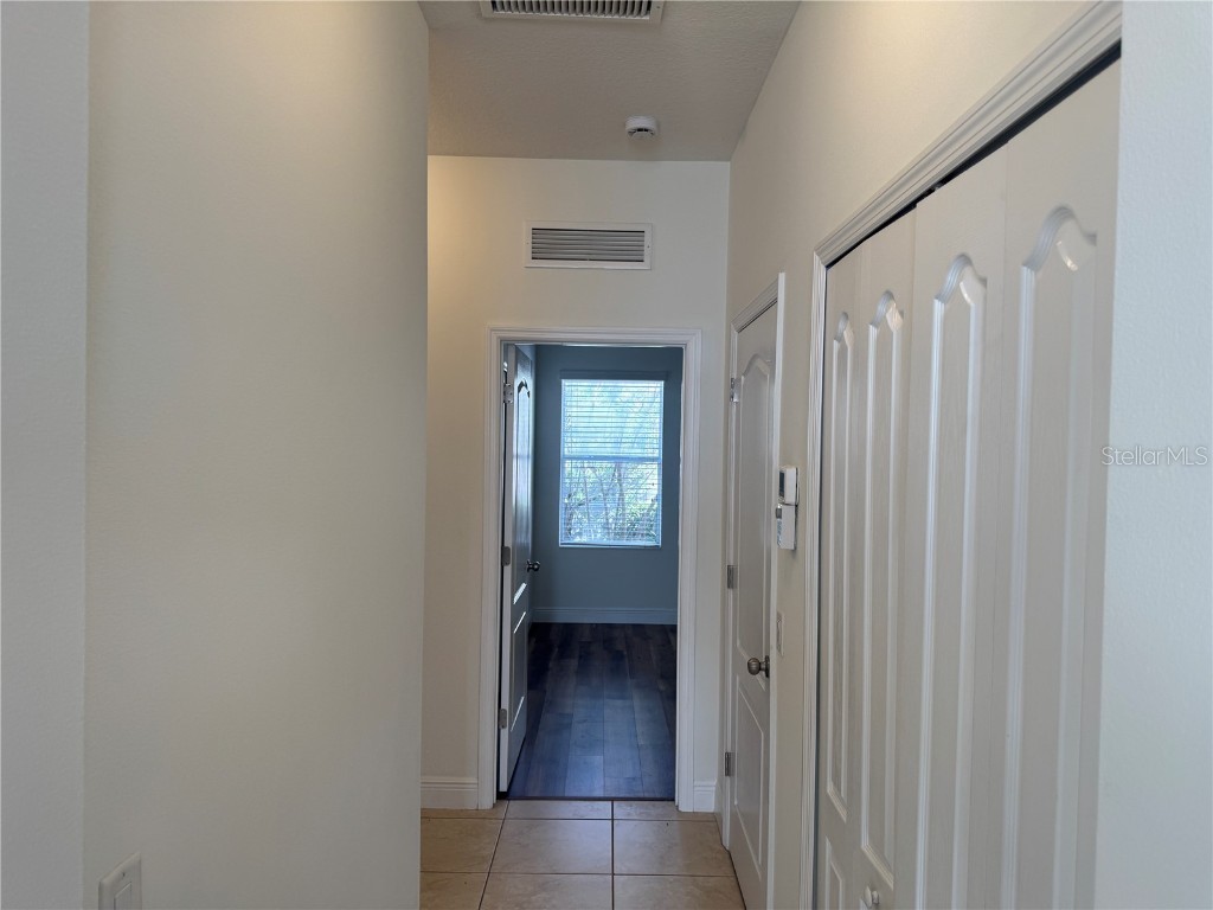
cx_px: 606
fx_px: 841
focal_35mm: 24
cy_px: 455
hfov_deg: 71.6
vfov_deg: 56.8
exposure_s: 1/145
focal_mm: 6.76
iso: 100
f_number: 1.78
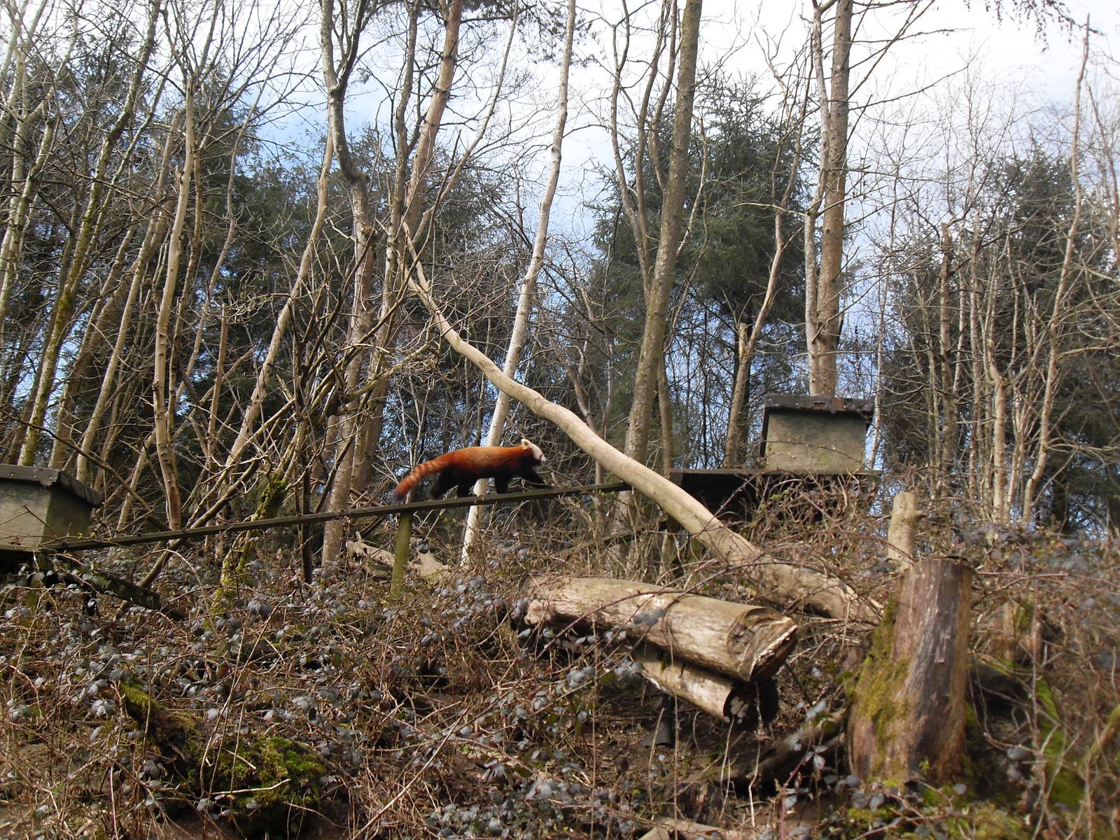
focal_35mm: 37
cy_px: 420
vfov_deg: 38.7
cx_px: 560
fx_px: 1197
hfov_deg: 50.1
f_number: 8.9
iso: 80
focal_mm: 6.3
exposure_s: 1/45
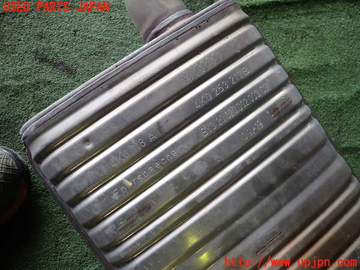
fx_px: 260
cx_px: 180
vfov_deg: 54.9
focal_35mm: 25
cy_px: 135
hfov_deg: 69.4
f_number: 2
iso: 100
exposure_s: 1/80
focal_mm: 4.5
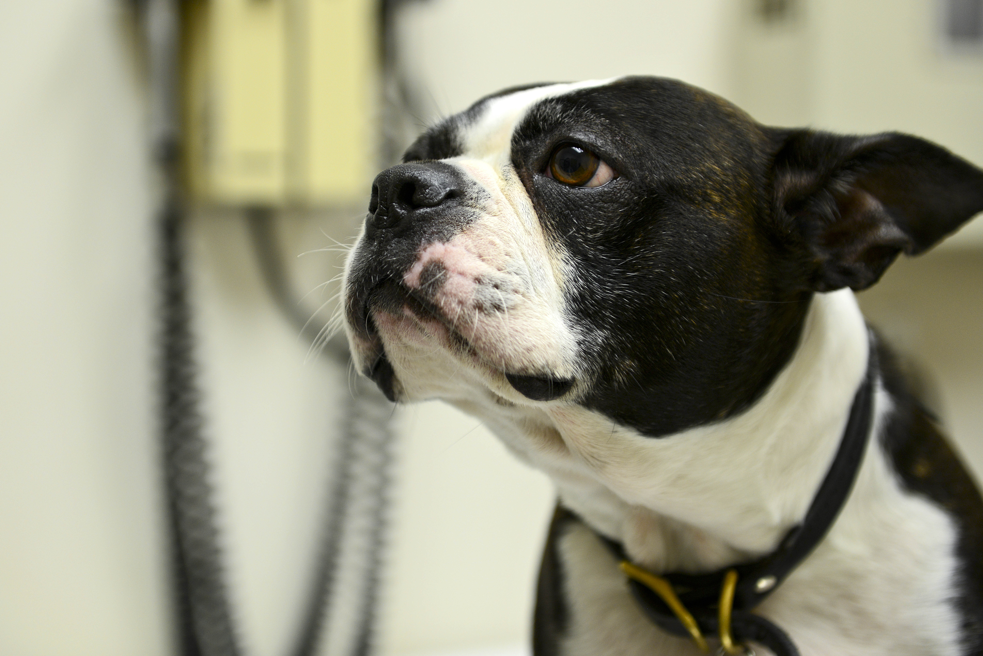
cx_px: 492
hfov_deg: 28.8
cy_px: 328
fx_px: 1912
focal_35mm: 70
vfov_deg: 19.5
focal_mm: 70
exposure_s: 1/80
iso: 500
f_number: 3.5
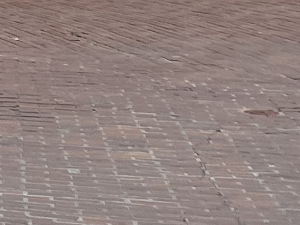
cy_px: -212
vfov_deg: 7.2
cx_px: -422
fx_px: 1724
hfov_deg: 9.0
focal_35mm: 199
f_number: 1.8
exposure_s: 1/60
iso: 64
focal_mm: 4.25
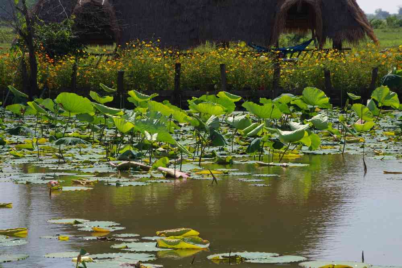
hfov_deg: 11.4
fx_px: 2010
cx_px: 201
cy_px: 134
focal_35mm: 180
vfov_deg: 7.6
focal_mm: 120
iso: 200
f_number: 9
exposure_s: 1/200
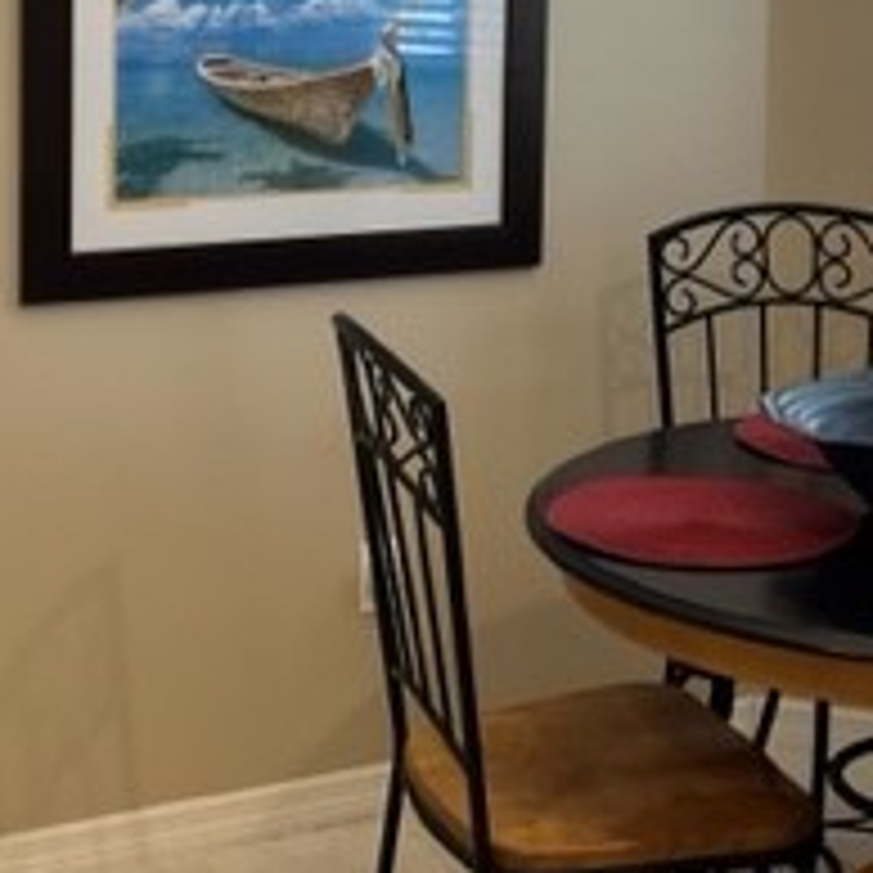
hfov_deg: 22.7
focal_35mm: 76
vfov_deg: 22.3
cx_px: 351
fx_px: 2168
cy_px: 99
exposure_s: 1/120
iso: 80
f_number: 1.6
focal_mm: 5.1
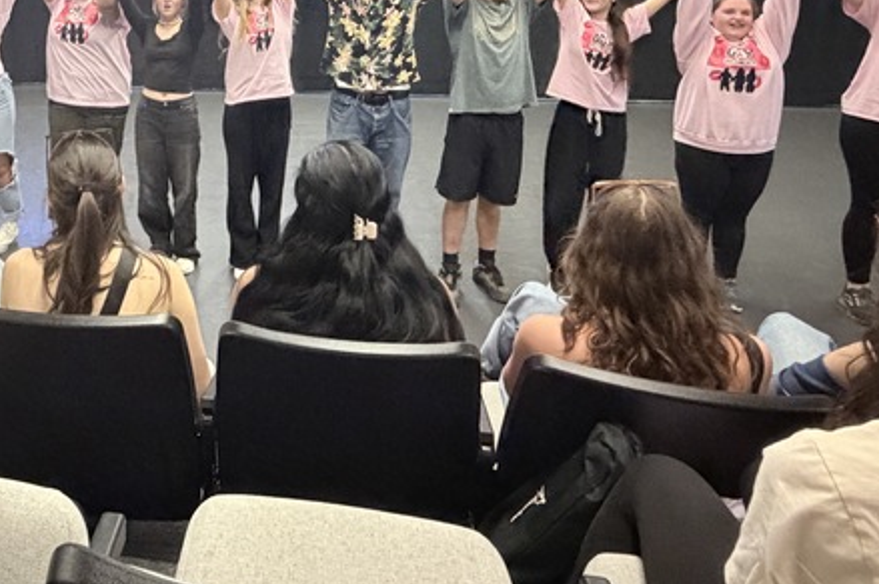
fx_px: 830
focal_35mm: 34
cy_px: 24
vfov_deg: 35.7
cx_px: 188
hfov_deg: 52.6
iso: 1000
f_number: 2.2
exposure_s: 1/40
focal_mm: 2.22
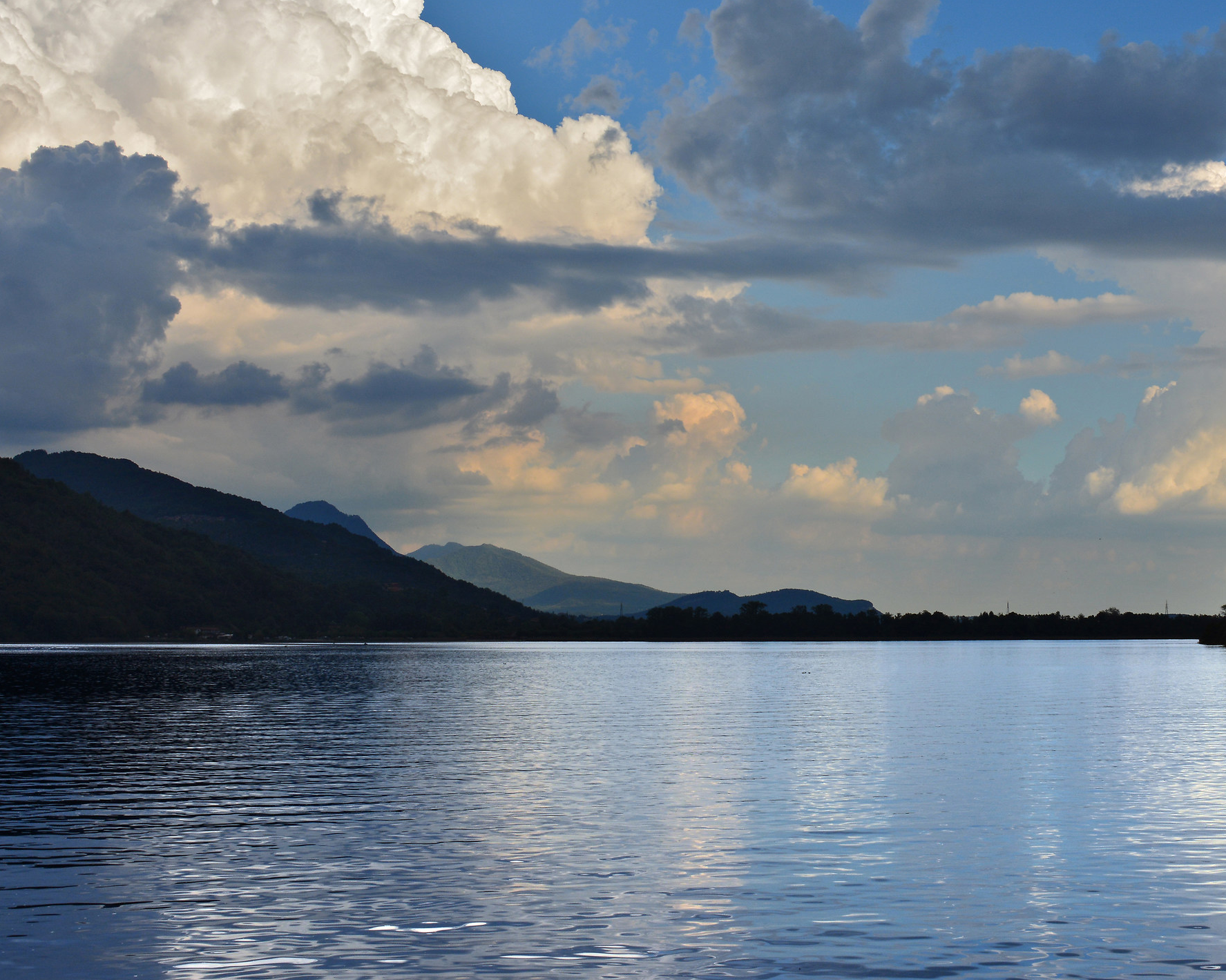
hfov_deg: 28.4
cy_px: 438
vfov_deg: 22.9
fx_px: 2418
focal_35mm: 67
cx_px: 697
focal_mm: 35
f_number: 10
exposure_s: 1/320
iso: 200
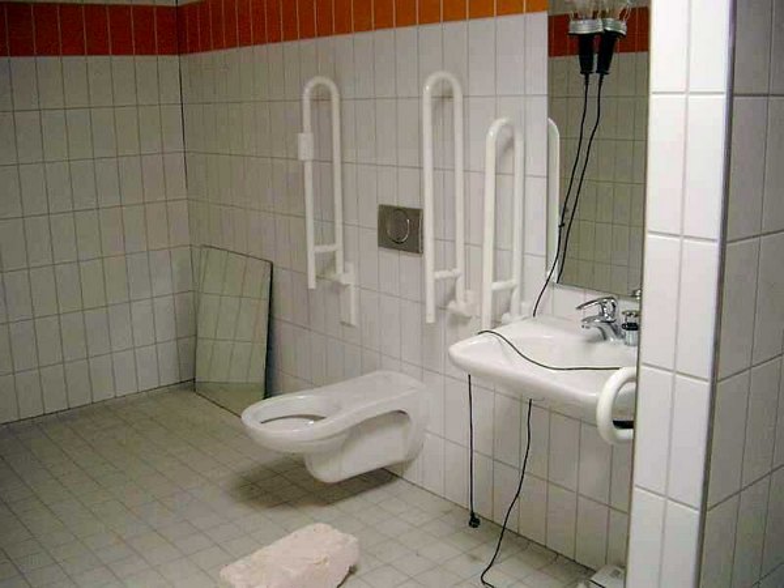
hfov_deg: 50.1
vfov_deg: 38.7
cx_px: 392
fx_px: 838
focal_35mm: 37
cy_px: 294
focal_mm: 7.6
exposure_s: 1/100
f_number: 2.6
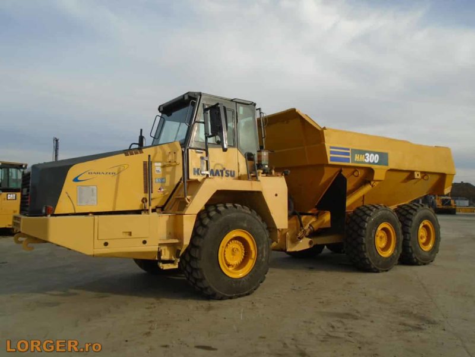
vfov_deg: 53.1
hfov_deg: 67.3
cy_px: 178
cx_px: 238
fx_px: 357
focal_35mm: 26
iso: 100
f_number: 3.2
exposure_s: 1/1000
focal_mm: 4.6
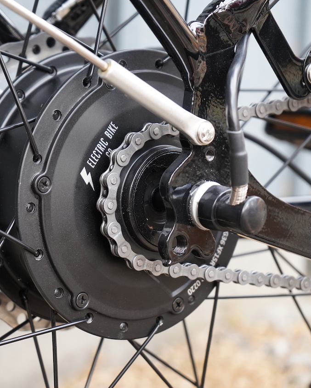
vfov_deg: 19.6
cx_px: 74
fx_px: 1127
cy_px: 195
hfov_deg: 15.6
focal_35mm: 98
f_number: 5.6
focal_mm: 69
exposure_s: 1/160
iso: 2000
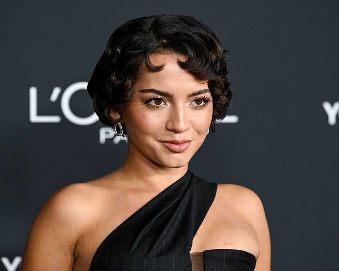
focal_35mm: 142
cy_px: 136
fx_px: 1425
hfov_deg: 13.6
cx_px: 163
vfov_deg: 10.9
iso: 4000
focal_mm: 125
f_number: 3.5
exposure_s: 1/500
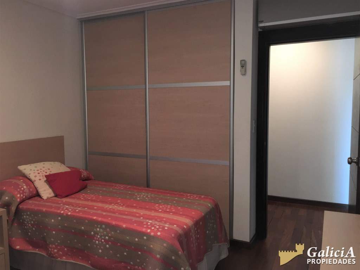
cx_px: 180
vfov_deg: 48.2
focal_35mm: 29
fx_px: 302
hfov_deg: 61.7
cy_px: 135
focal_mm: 4.15
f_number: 2.2
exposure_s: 1/33
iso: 64
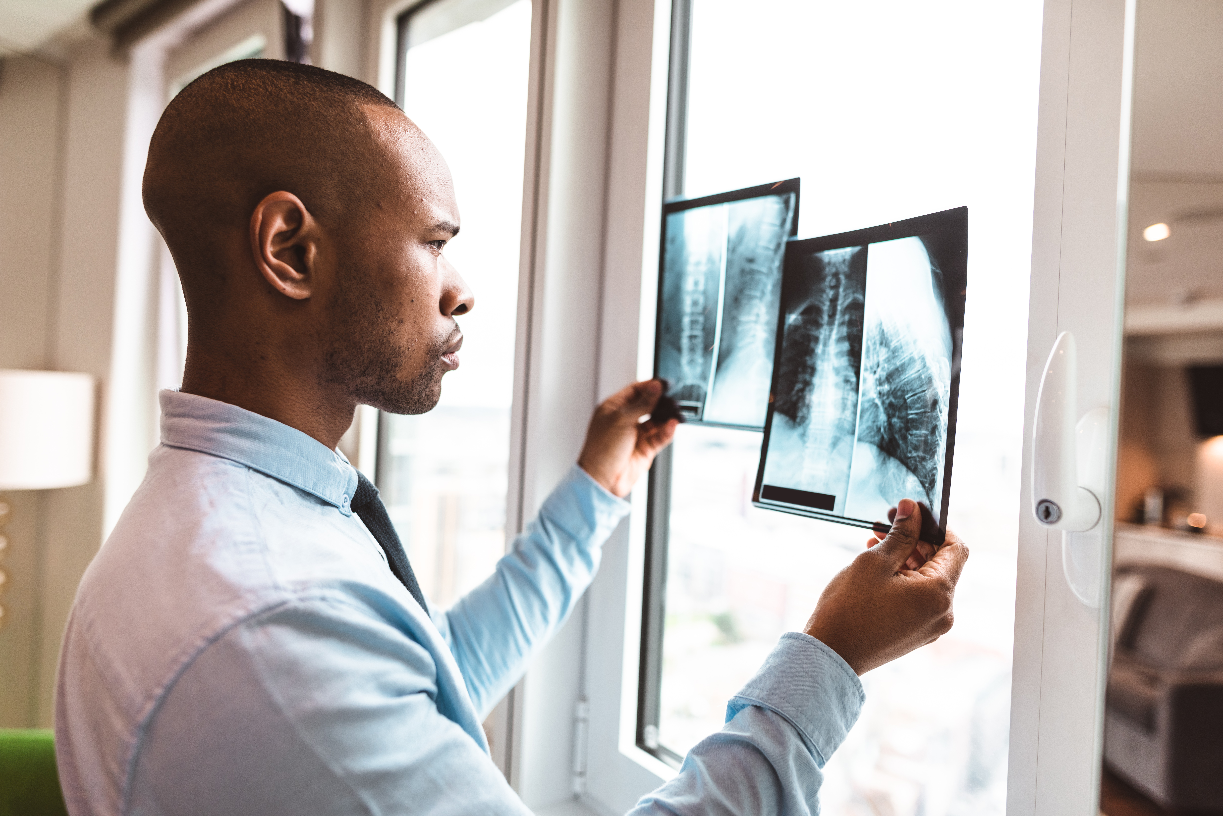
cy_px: 408
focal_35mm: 24
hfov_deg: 73.7
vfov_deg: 53.2
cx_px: 612
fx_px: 816
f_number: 2
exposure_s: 1/200
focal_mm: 24
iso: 250
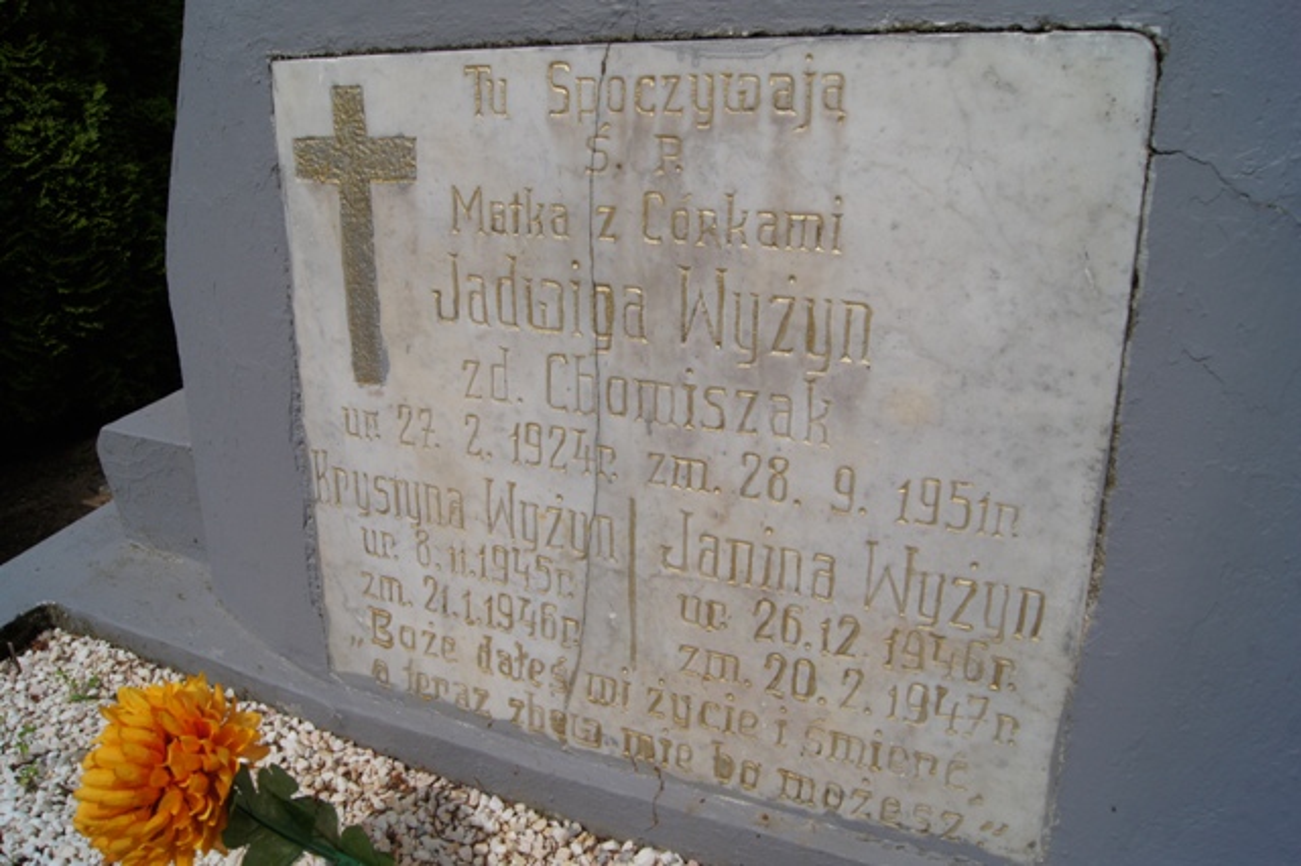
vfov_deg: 47.9
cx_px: 650
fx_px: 975
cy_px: 433
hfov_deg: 67.4
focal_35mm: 27
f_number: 10
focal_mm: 18
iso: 200
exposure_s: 1/800
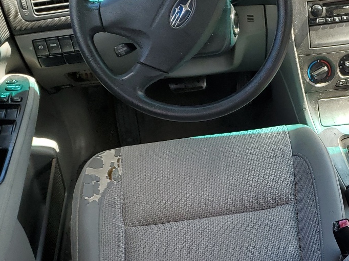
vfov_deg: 23.8
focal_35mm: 61
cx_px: 309
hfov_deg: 30.4
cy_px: 189
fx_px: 615
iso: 50
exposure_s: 1/435
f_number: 1.5
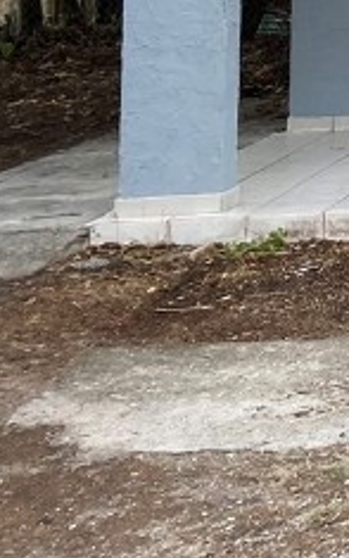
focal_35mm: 120
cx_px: 1204
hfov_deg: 8.3
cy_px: -271
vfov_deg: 16.0
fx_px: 1825
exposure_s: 1/871
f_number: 1.8
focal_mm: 4.25
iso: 32
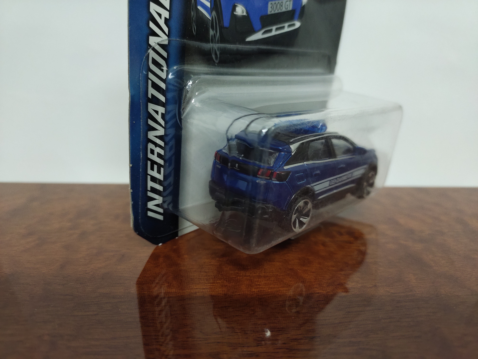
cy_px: 180
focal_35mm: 26
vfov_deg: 53.1
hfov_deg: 67.3
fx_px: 359
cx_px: 239
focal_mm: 4.74
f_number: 1.79
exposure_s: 1/33.3
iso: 1012
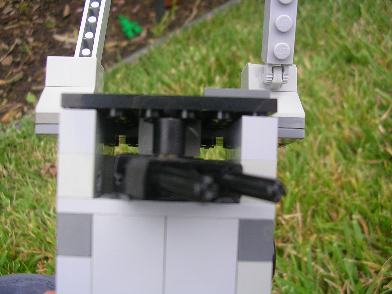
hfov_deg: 49.0
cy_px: 147
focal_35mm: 38
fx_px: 430
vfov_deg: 37.7
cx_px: 196
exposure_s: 1/137
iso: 50
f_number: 2.8
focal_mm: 5.8
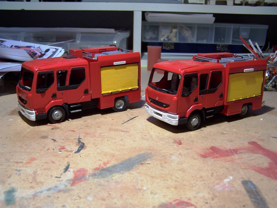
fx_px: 304
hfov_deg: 49.0
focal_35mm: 38
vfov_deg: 37.7
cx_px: 138
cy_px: 104
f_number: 2.8
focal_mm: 6.3
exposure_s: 1/30
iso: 80
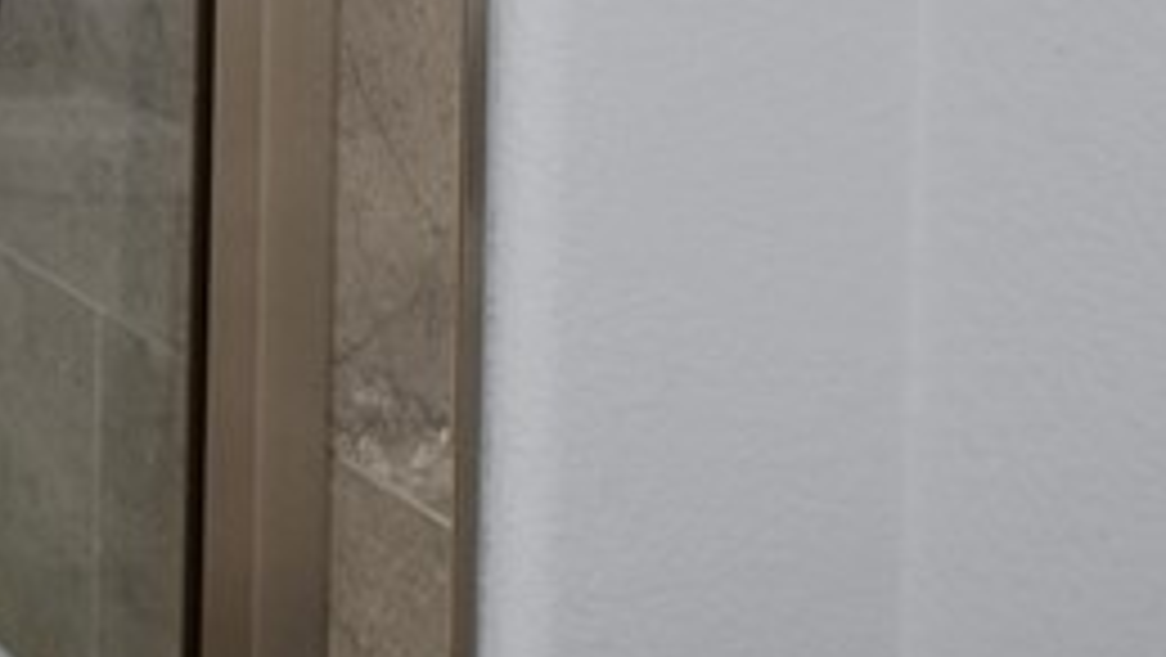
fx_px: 1794
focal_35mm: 58
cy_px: -412
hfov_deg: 20.1
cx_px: -1098
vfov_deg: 17.9
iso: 200
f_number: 9
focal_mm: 14
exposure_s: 1/2
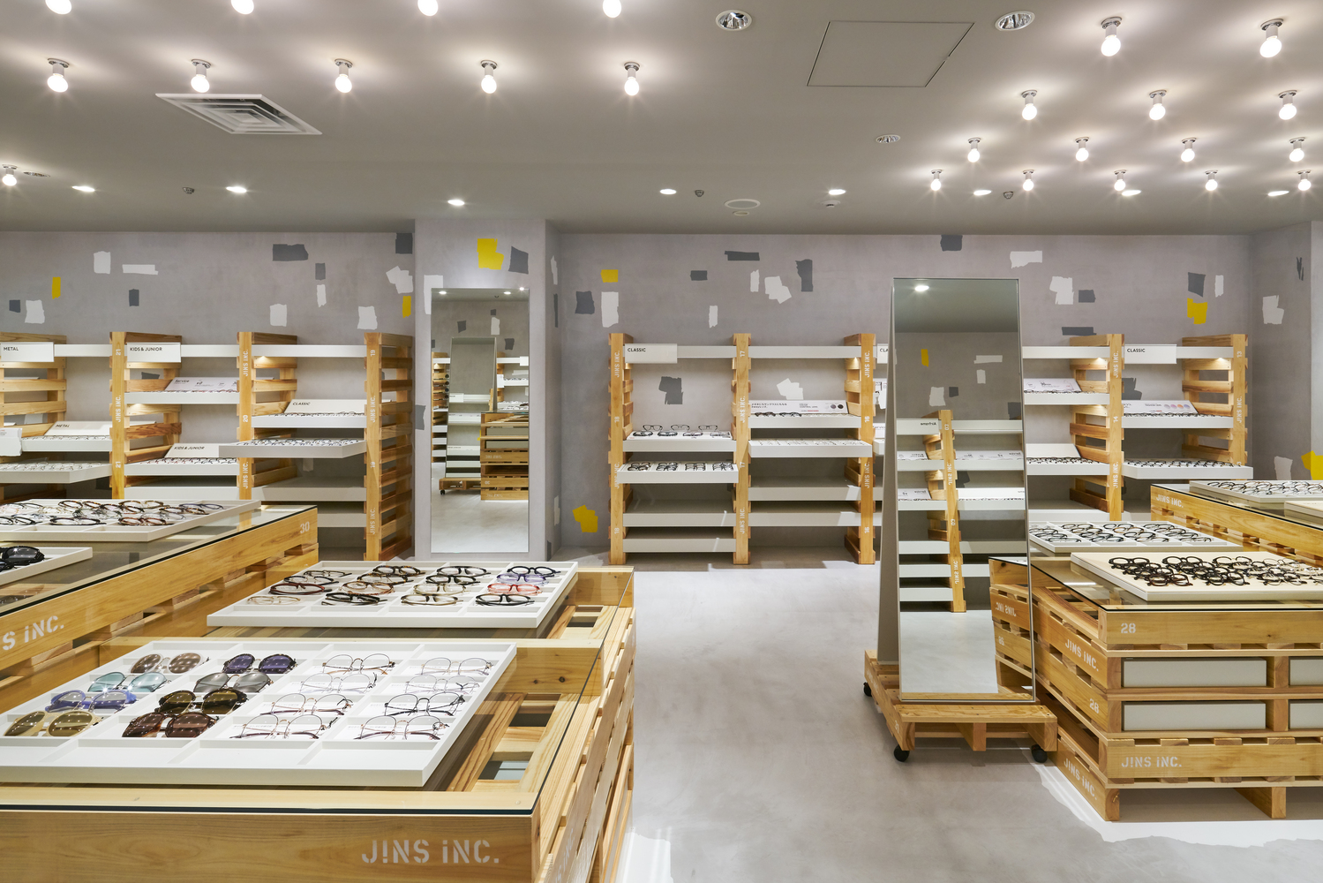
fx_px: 625
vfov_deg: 70.5
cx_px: 662
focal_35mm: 17
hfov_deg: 93.3
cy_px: 442
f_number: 16
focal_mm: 17
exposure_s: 1/15
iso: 400
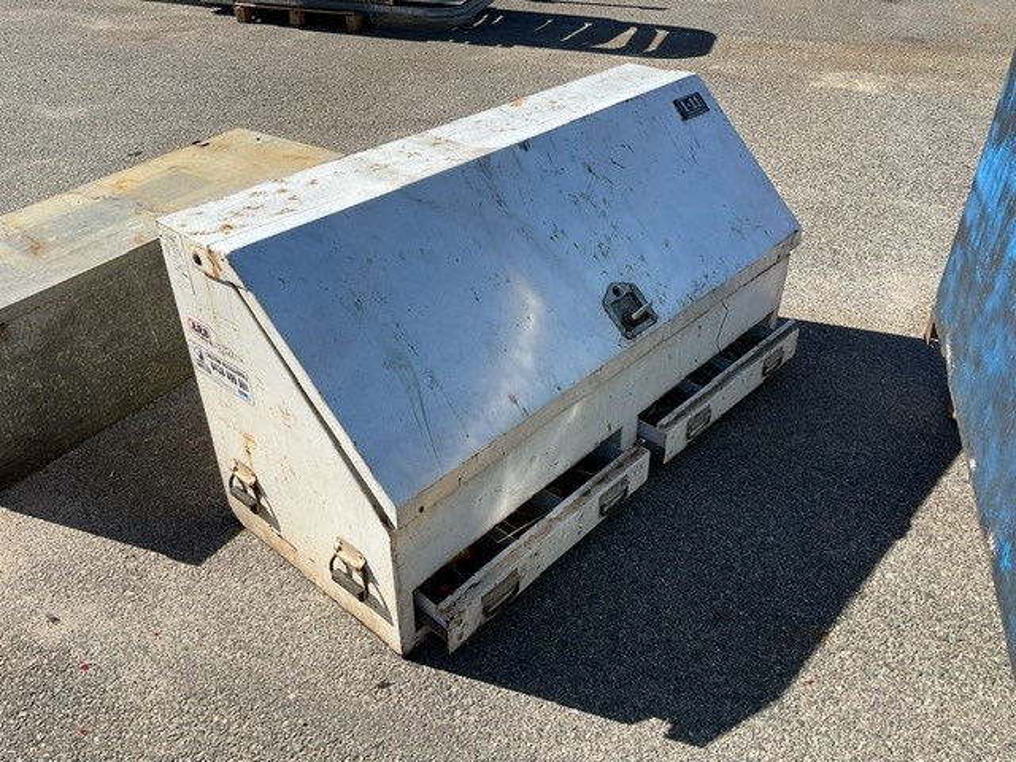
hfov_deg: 61.7
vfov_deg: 48.2
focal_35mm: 29
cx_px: 508
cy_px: 381
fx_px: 851
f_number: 1.8
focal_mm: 3
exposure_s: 1/1342
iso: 16
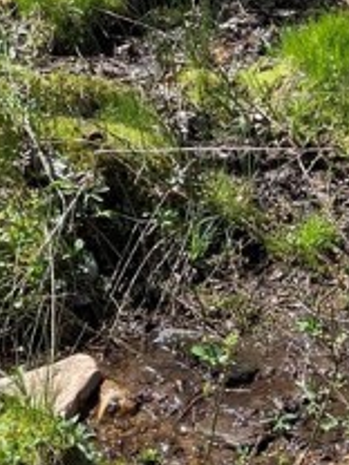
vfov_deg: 20.4
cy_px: 302
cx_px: 416
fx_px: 1291
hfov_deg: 14.9
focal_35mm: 96
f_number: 1.6
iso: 32
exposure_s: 1/647
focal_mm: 4.2
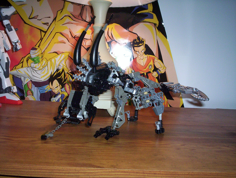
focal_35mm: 38
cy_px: 89
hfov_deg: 48.9
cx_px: 118
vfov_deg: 37.9
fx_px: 260
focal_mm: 4.99
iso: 140
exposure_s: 1/60
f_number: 4.5
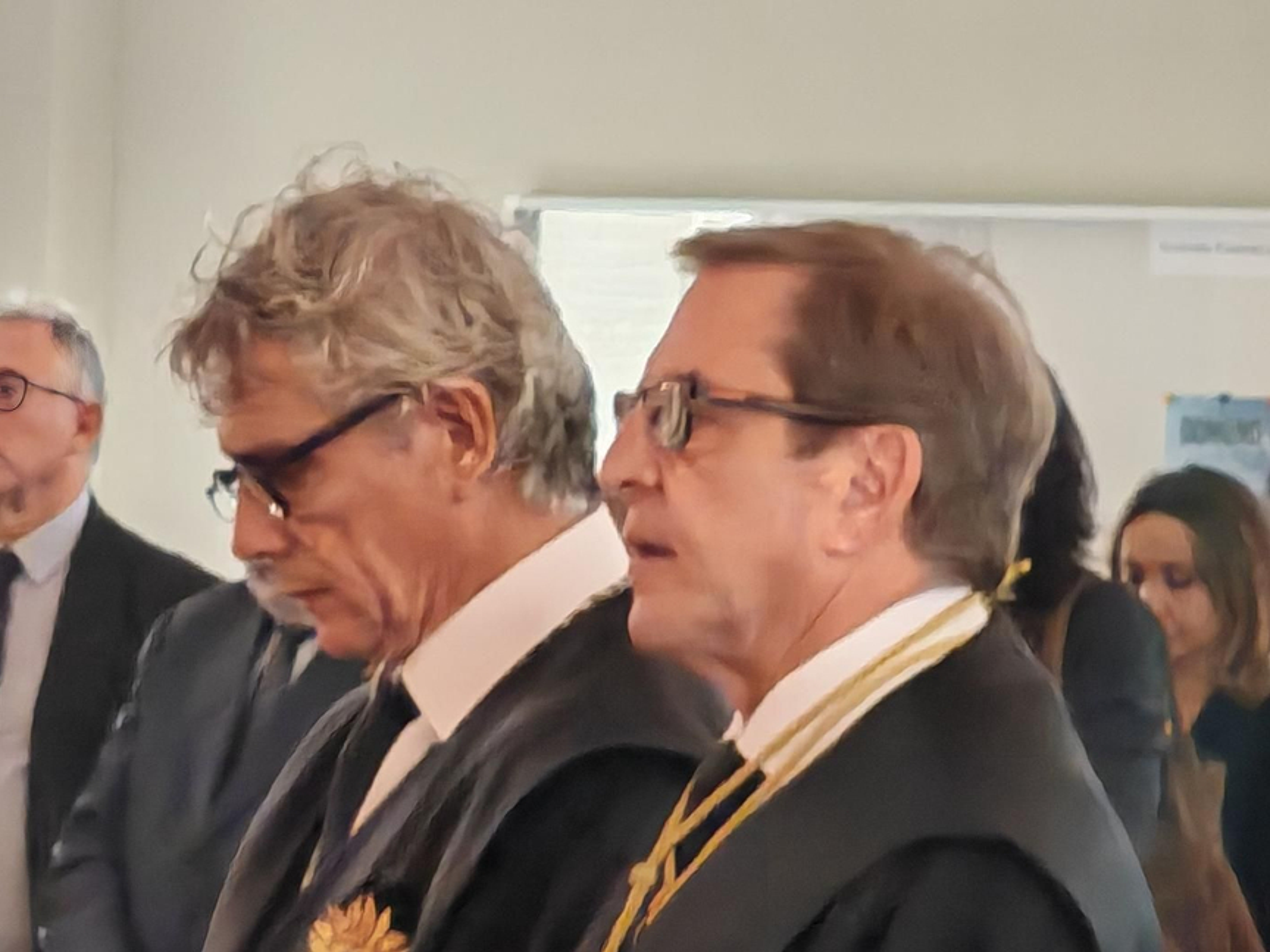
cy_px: 592
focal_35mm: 302
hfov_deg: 6.5
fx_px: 11080
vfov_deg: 4.9
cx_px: 190
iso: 500
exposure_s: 1/33
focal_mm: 8.67
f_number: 2.4
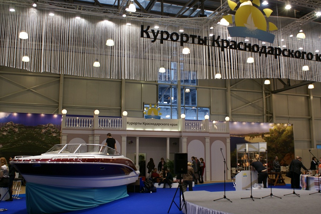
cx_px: 161
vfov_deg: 38.9
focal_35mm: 34
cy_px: 108
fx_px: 303
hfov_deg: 55.8
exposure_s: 1/40
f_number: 4
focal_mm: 20
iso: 100
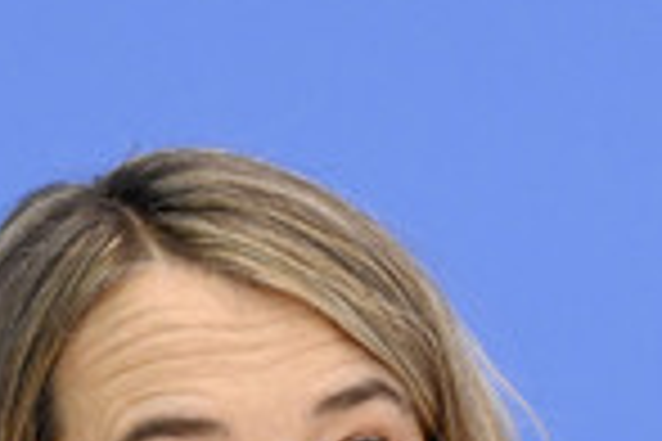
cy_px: 644
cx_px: 349
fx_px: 7612
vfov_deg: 3.3
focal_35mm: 414
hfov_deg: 5.0
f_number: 6.3
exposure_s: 1/500
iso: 4000
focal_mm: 135
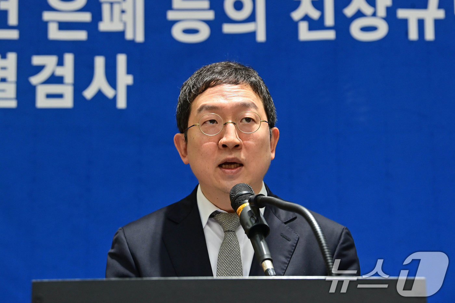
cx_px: 228
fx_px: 1643
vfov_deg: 10.5
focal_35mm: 130
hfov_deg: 15.8
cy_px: 152
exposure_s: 1/250
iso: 2500
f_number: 4.5
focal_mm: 130
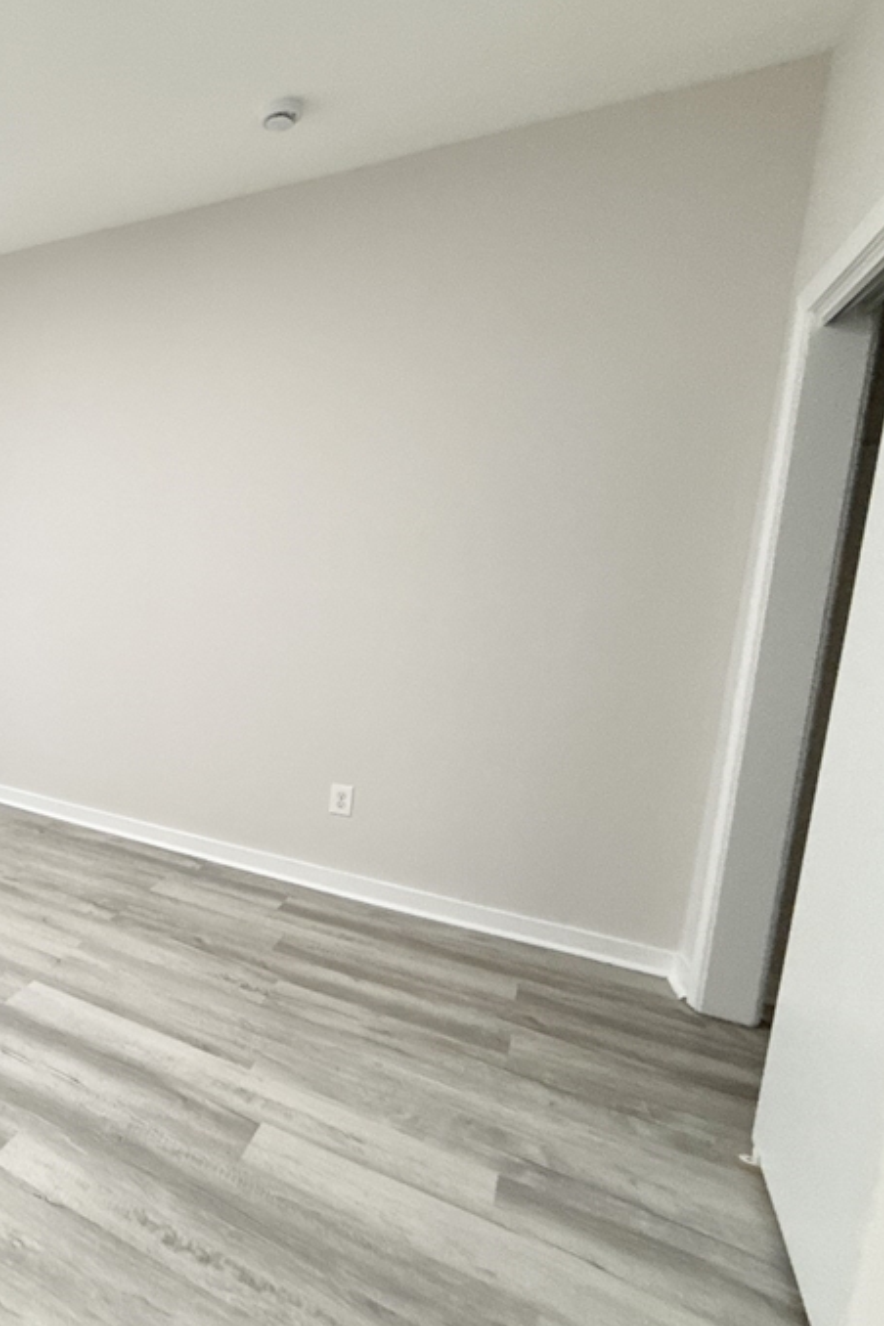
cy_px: 692
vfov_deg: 78.5
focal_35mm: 22
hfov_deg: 44.6
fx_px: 810
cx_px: -72
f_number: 2.2
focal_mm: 2.22
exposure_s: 1/60
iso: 200
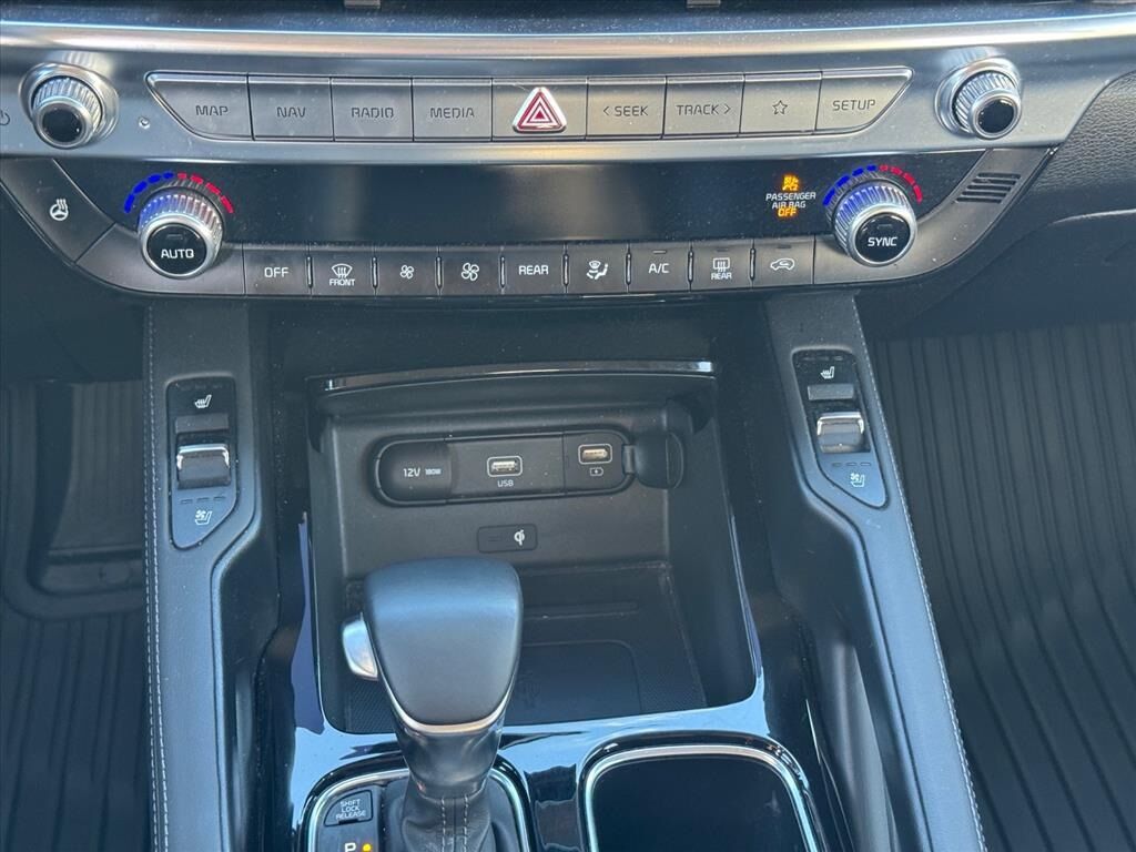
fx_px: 1575
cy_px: 426
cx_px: 568
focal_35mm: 48
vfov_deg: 30.3
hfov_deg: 39.7
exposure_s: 1/54
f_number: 1.78
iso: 250
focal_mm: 6.76
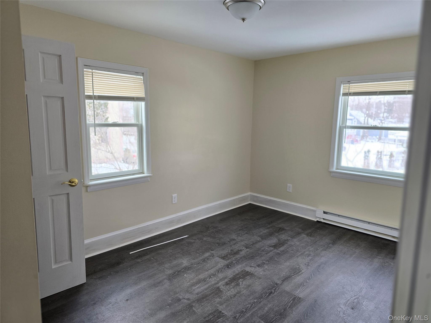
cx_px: 216
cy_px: 162
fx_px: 286
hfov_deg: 73.9
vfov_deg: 58.9
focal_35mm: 23
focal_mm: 6.3
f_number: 1.7
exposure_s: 1/120
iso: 200
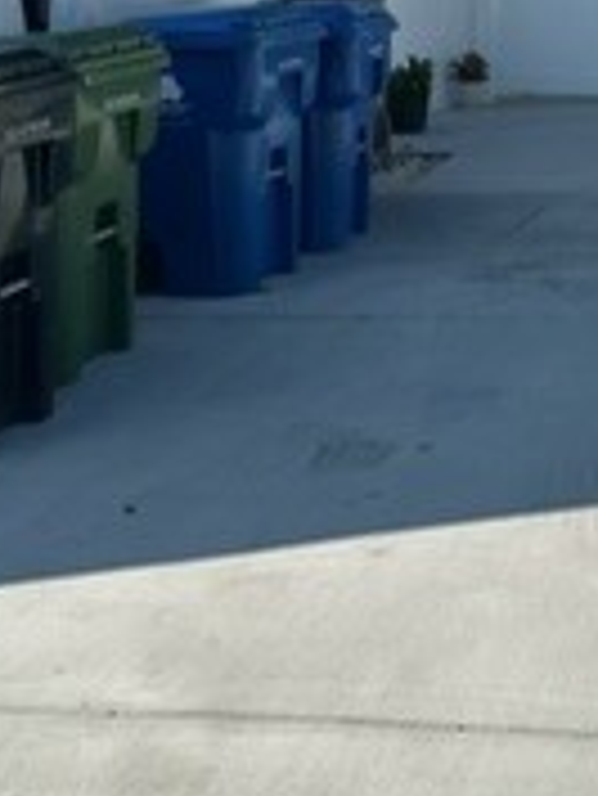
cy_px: 99
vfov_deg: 28.8
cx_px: 562
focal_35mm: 65
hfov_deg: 22.0
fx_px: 1495
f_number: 1.78
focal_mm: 6.86
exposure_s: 1/5000
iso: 80
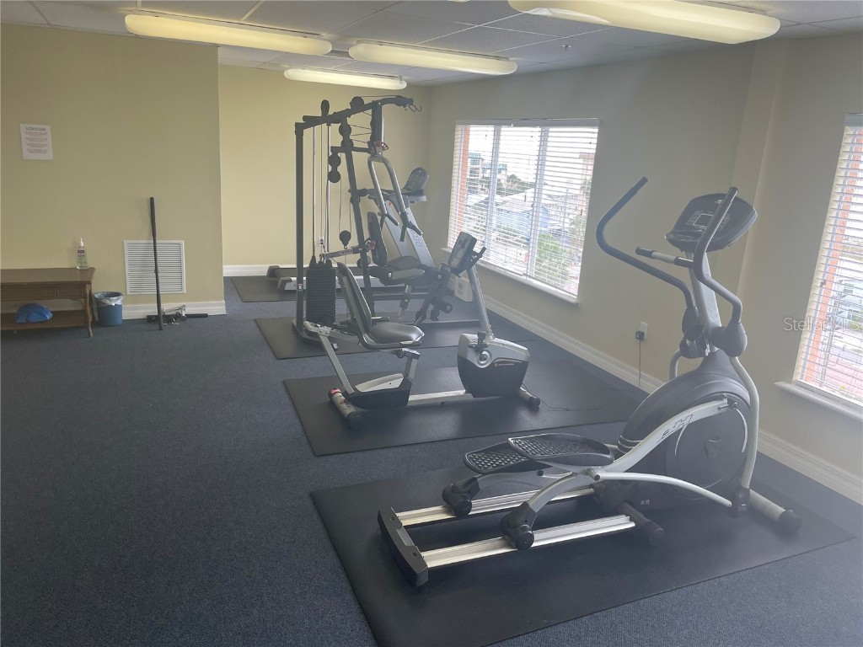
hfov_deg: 67.3
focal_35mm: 26
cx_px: 432
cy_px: 324
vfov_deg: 53.1
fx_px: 648
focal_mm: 4.2
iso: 80
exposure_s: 1/120
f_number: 1.6
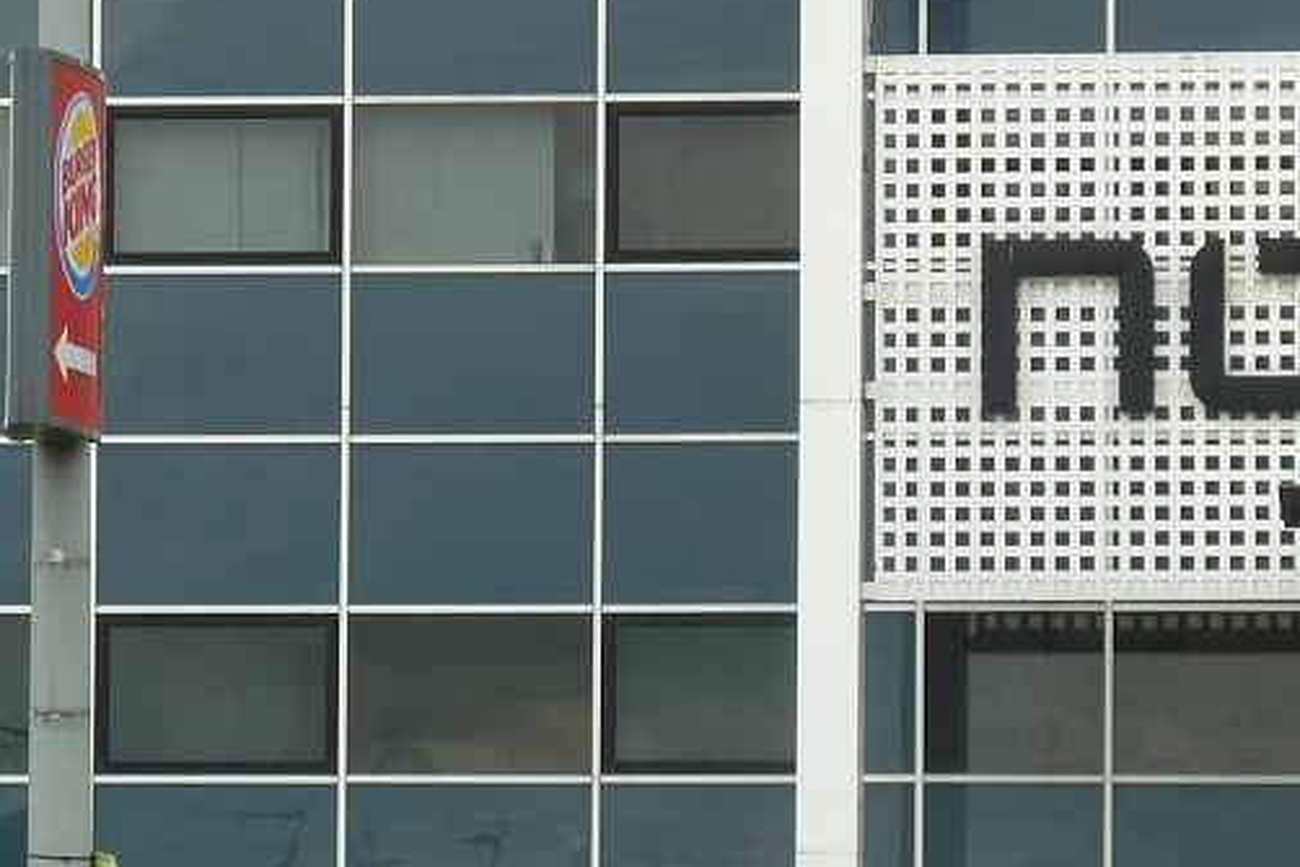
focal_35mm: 290
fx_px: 10475
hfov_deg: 7.1
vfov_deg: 4.7
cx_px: 868
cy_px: 493
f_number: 4.5
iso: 80
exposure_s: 1/100
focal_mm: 22.5
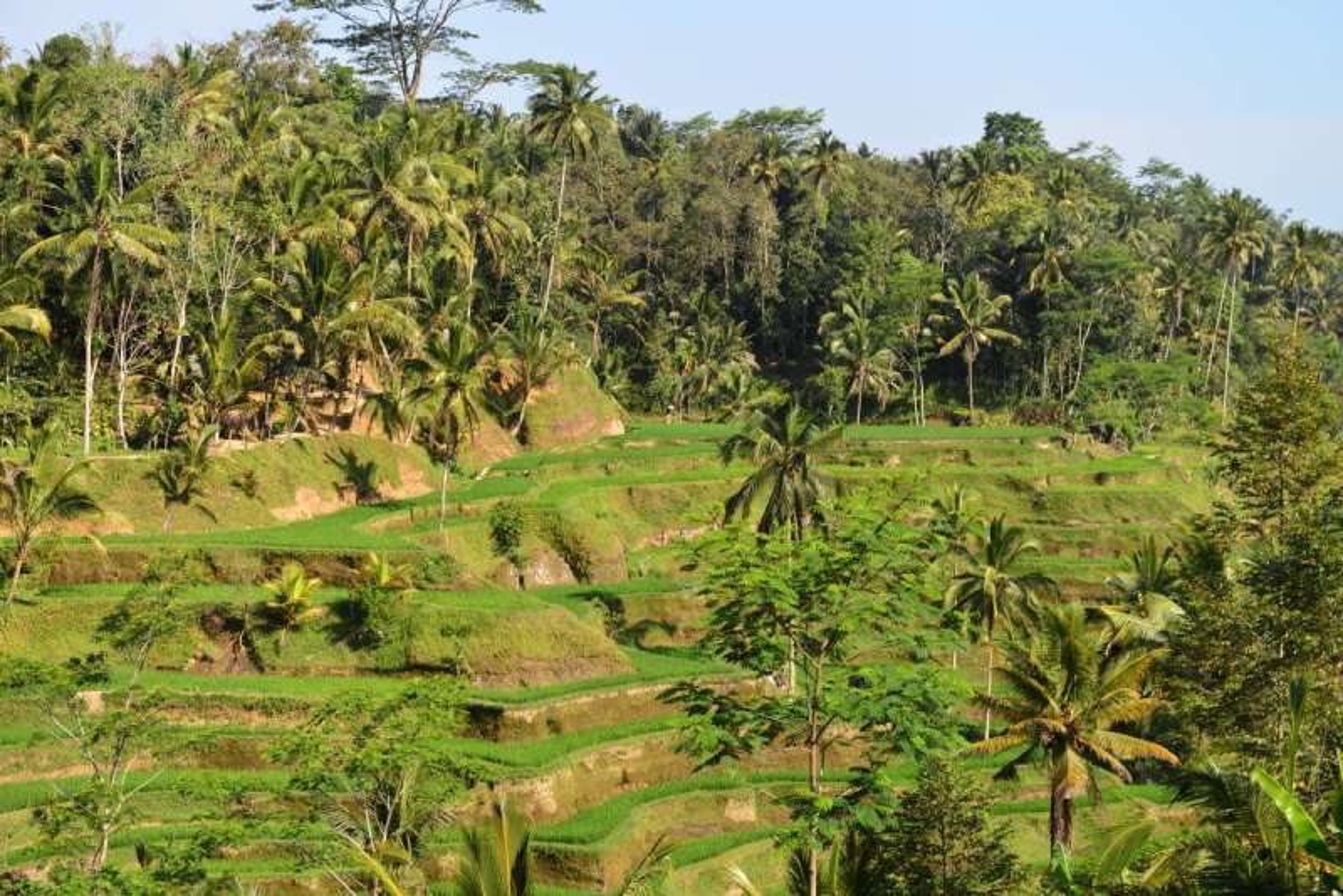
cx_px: 672
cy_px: 448
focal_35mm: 70
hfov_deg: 28.8
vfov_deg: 19.5
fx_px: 2612
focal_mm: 70
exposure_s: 1/400
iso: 100
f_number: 5
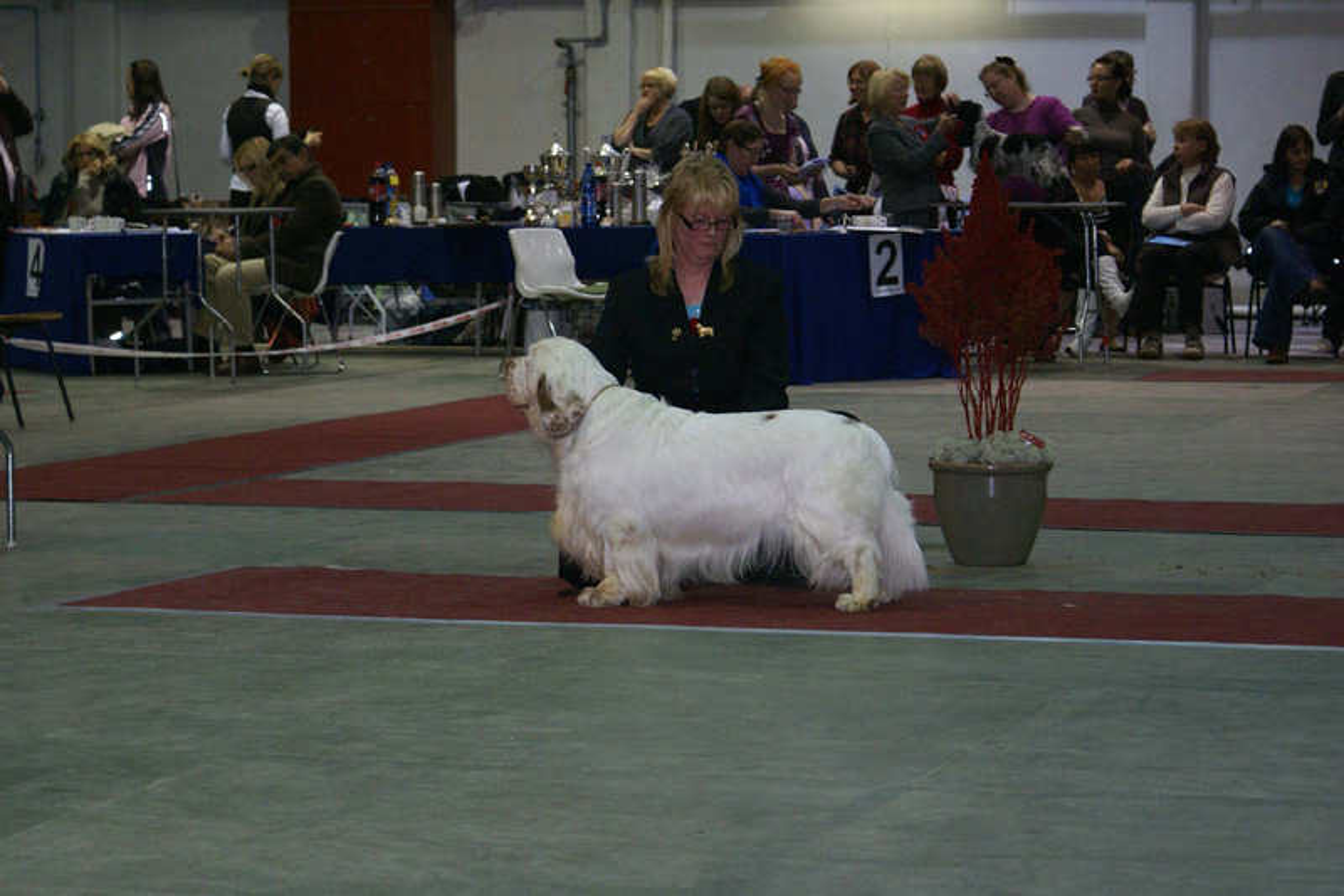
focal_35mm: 105
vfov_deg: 13.0
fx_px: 3919
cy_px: 448
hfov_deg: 19.5
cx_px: 672
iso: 400
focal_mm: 70
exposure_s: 1/125
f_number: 5.6
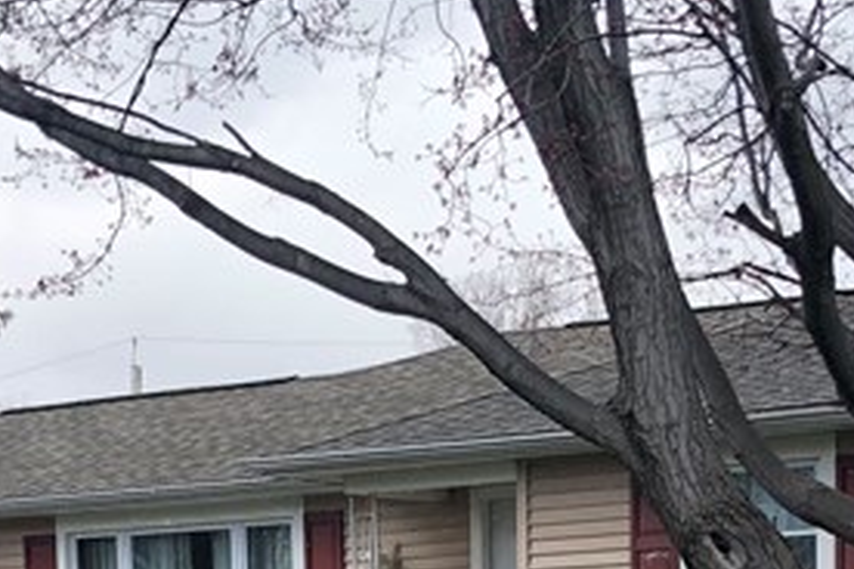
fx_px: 2562
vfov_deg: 11.8
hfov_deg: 18.9
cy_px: 993
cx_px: 517
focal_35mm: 108
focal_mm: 3.99
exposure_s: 1/552
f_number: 1.8
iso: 20
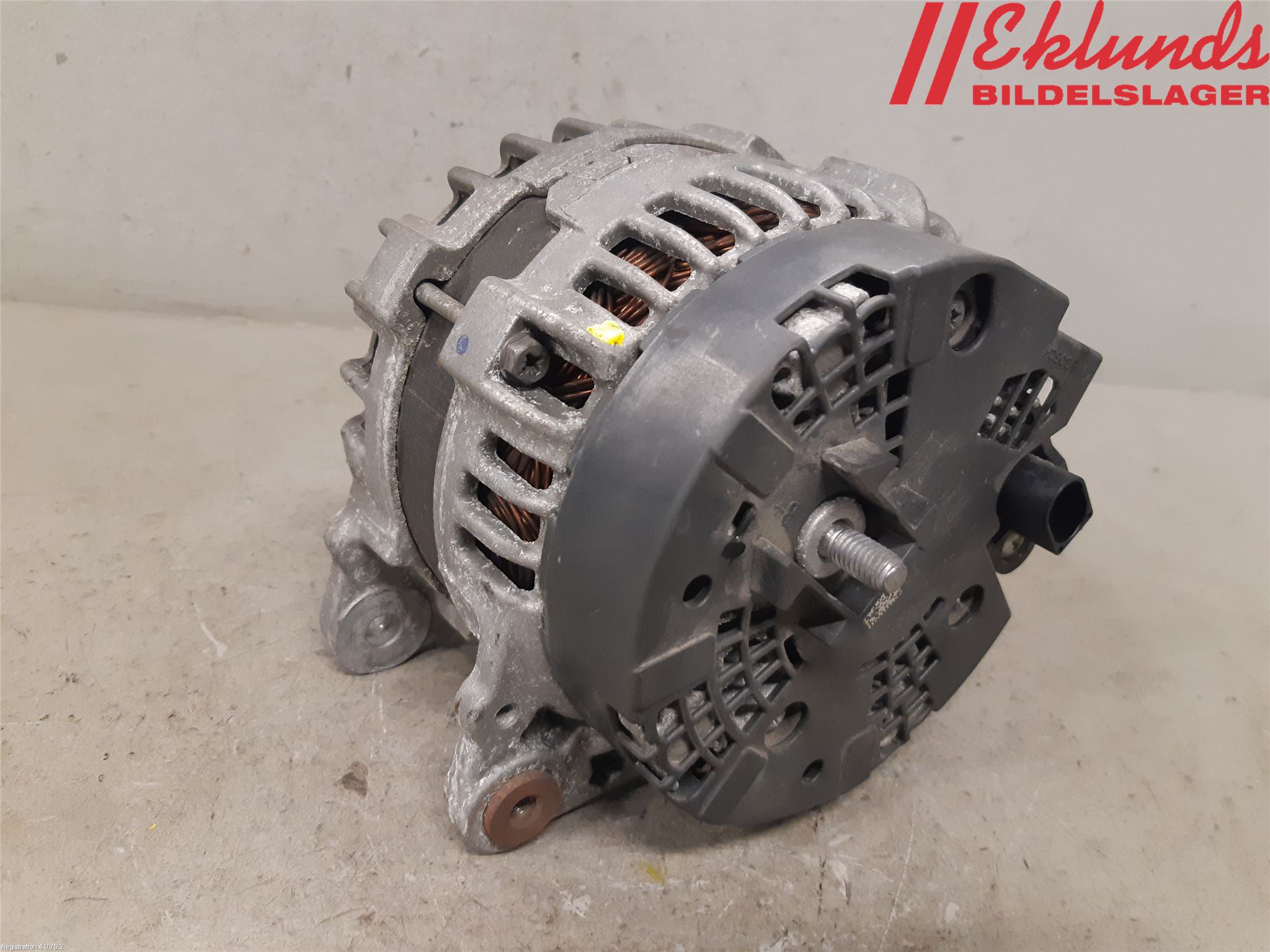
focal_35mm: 26
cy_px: 476
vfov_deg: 53.1
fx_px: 954
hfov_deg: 67.3
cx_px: 635
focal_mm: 3.93
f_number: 1.7
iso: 250
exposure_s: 1/50
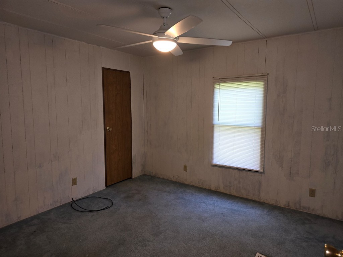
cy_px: 128
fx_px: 228
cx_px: 172
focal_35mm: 23
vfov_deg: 58.9
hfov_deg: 73.9
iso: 80
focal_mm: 6.3
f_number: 1.7
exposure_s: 1/60
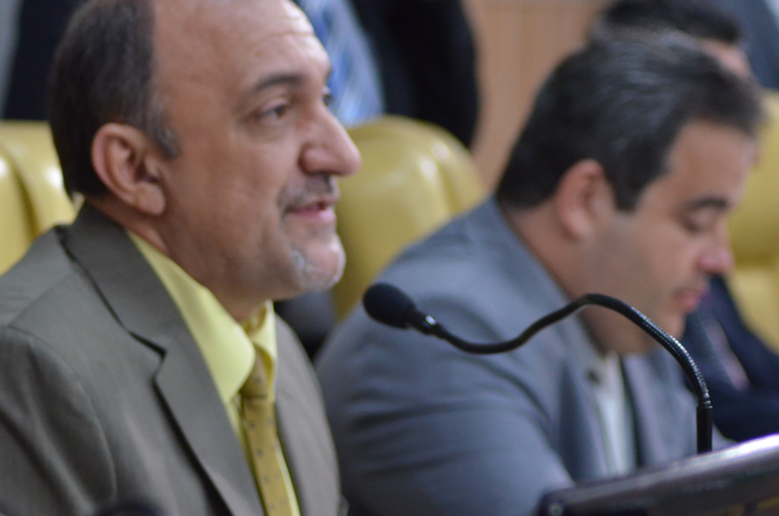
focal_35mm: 179
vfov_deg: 7.6
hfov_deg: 11.5
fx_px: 3865
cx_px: 272
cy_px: 225
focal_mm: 90
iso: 2500
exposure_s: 1/125
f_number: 4
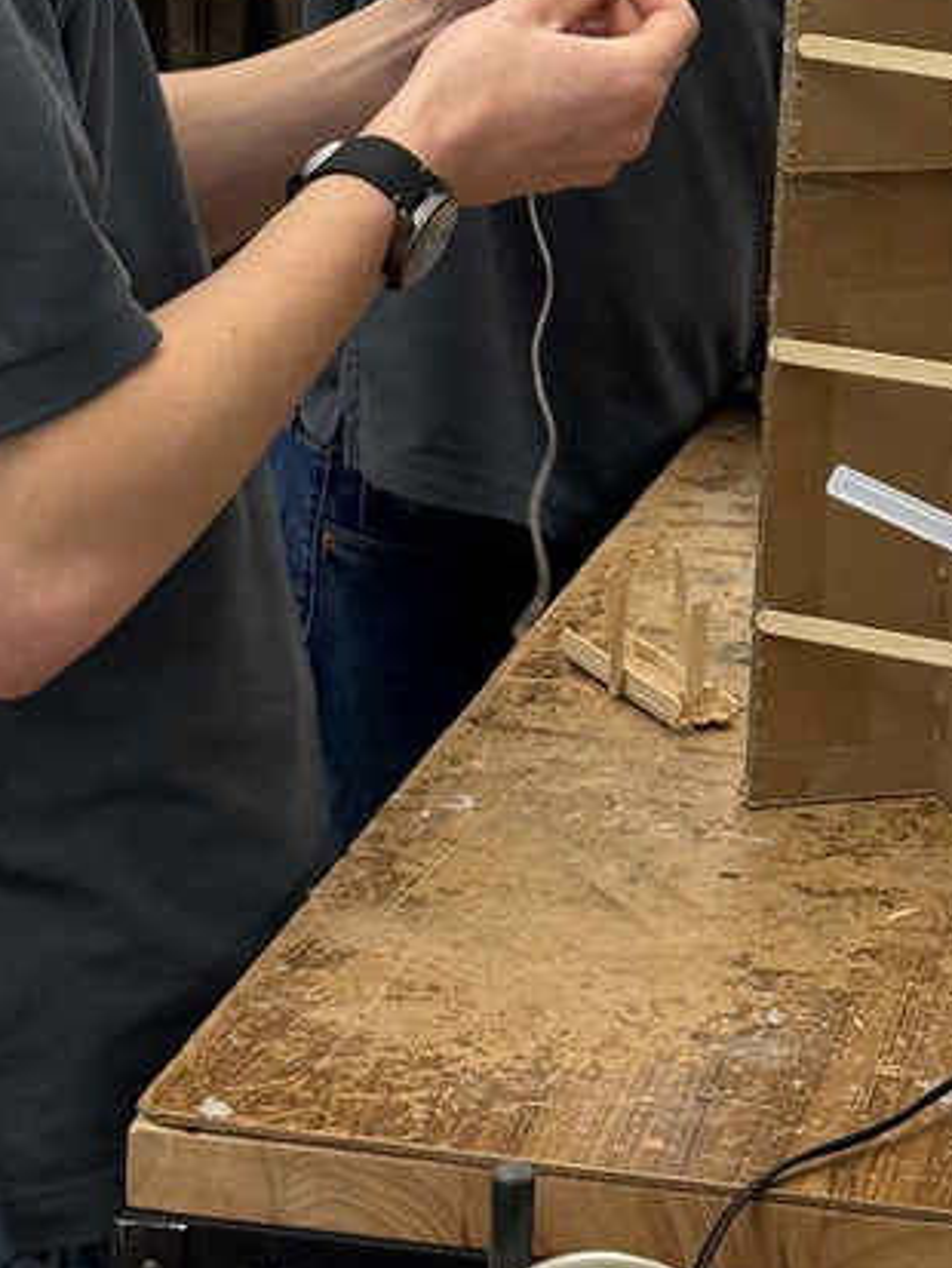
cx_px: 630
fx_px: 4361
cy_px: -292
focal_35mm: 119
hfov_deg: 12.4
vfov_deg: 15.9
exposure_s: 1/60
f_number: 1.78
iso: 160
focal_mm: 6.76
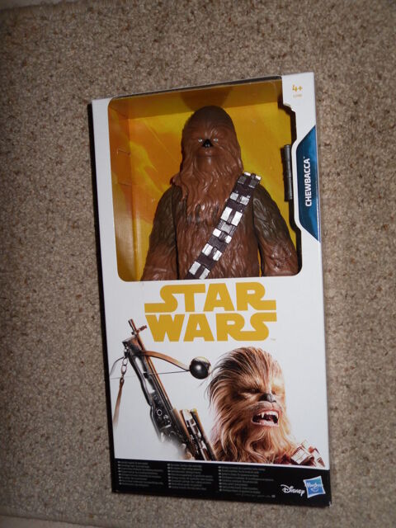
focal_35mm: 35
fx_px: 534
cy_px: 264
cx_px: 198
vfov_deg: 52.6
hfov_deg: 40.7
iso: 80
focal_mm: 6.3
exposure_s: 1/45
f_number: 3.5
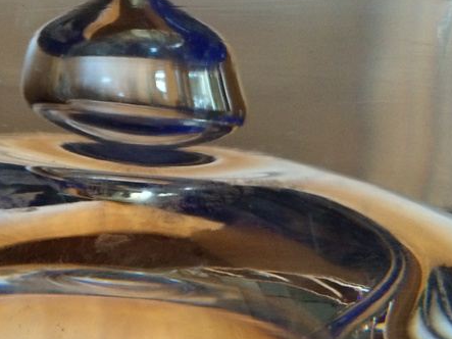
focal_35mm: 61
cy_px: 186
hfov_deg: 31.3
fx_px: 796
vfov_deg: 24.0
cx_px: 131
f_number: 2.2
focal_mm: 4.12
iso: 320
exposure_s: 1/20
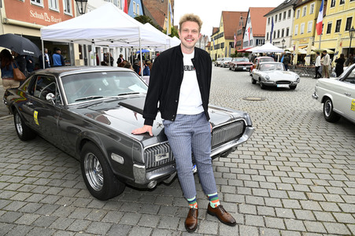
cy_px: 118
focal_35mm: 27
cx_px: 178
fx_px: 266
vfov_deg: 47.9
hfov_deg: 67.4
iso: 320
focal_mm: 27
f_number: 6.3
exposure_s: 1/160
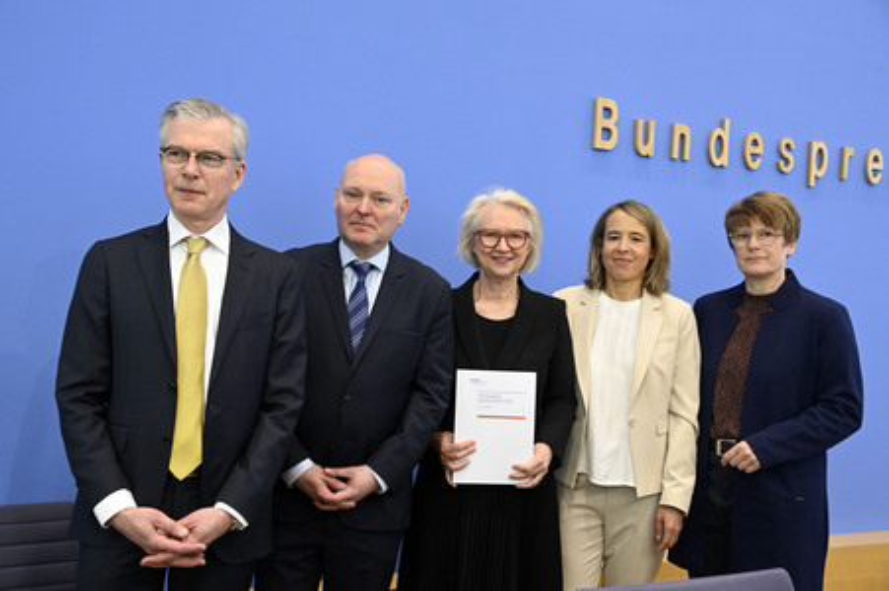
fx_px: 938
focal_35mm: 38
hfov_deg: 50.7
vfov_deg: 35.0
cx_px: 444
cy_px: 296
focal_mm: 38
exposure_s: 1/400
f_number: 5
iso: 4000
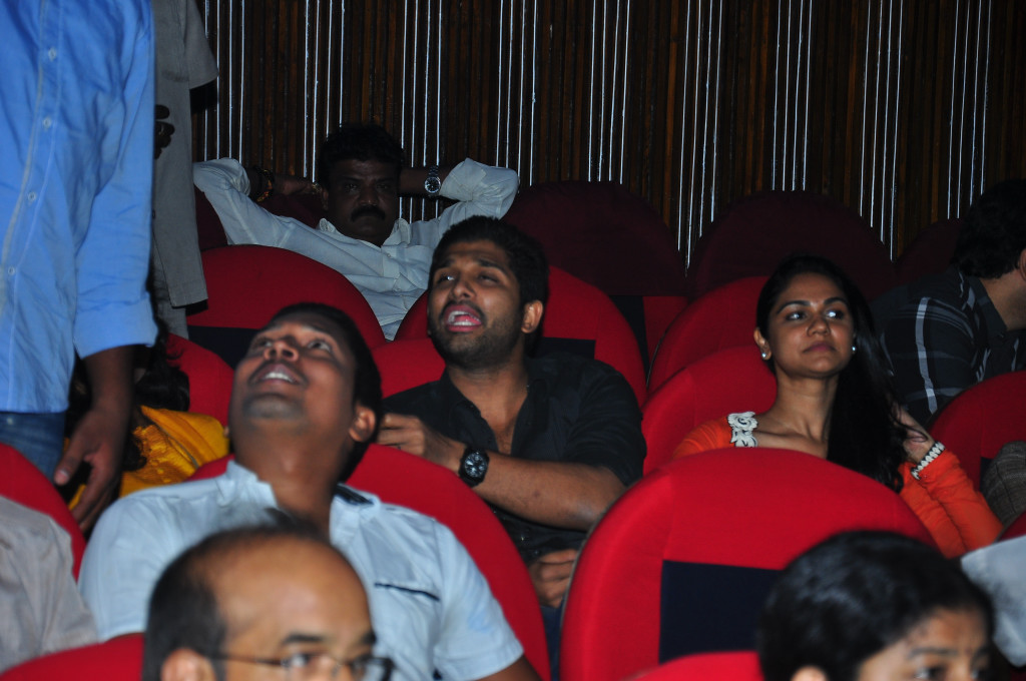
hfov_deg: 17.1
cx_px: 513
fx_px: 3416
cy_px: 340
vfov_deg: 11.4
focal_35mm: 120
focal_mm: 80
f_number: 5.3
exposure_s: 1/125
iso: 250
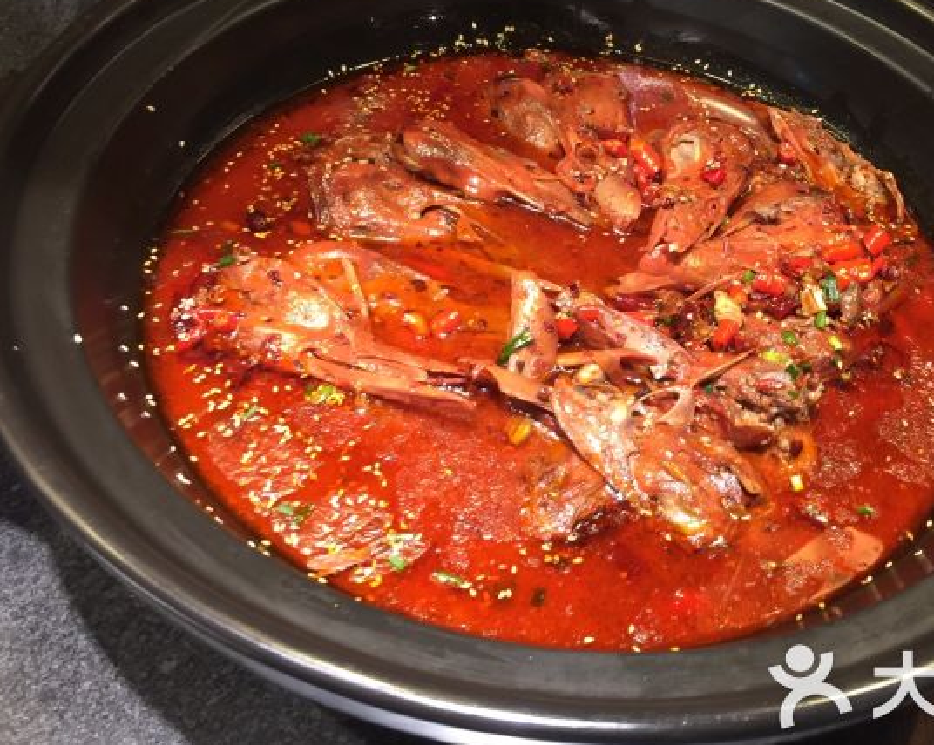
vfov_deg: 40.0
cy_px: 319
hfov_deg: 48.5
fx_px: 1022
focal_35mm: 37
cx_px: 596
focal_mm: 4.15
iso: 50
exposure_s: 1/17
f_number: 2.2
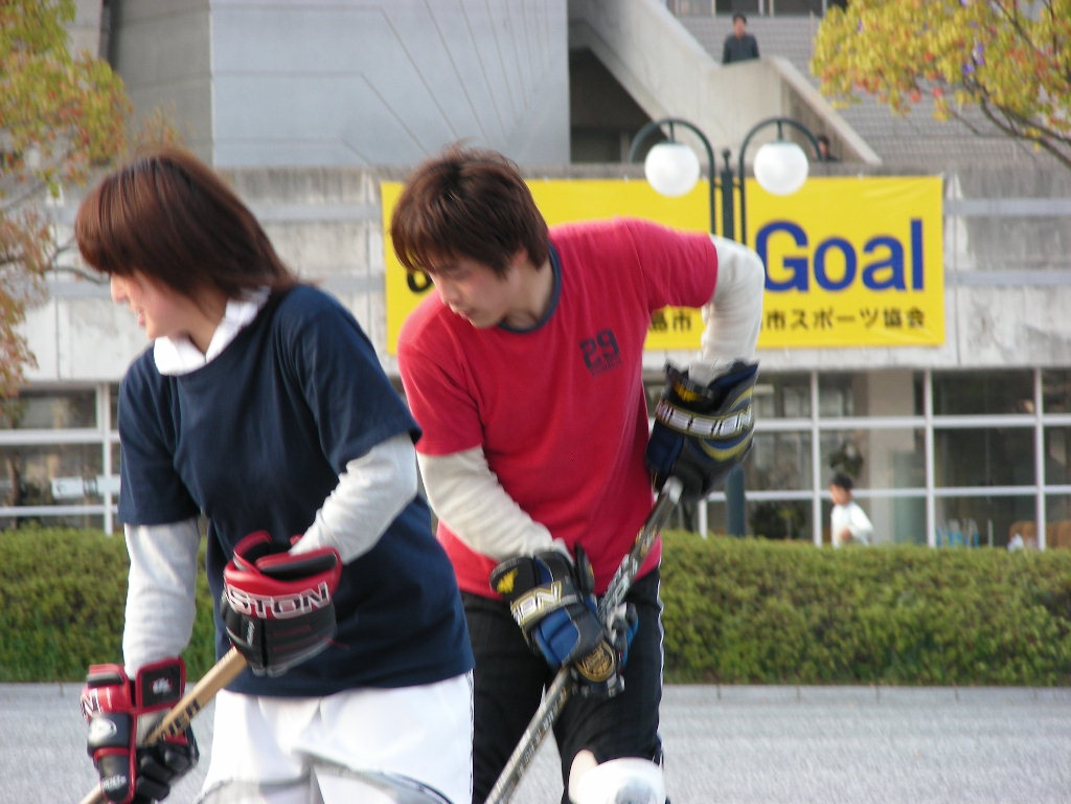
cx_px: 536
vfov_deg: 6.5
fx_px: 7116
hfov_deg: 8.6
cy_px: 402
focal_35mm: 230
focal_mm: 38.3
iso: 62
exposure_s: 1/59.7
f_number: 3.5
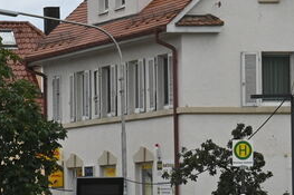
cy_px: 230
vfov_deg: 4.3
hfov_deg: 6.4
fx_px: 2612
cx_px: 104
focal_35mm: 320
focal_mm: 70
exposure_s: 1/1000
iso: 400
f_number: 8
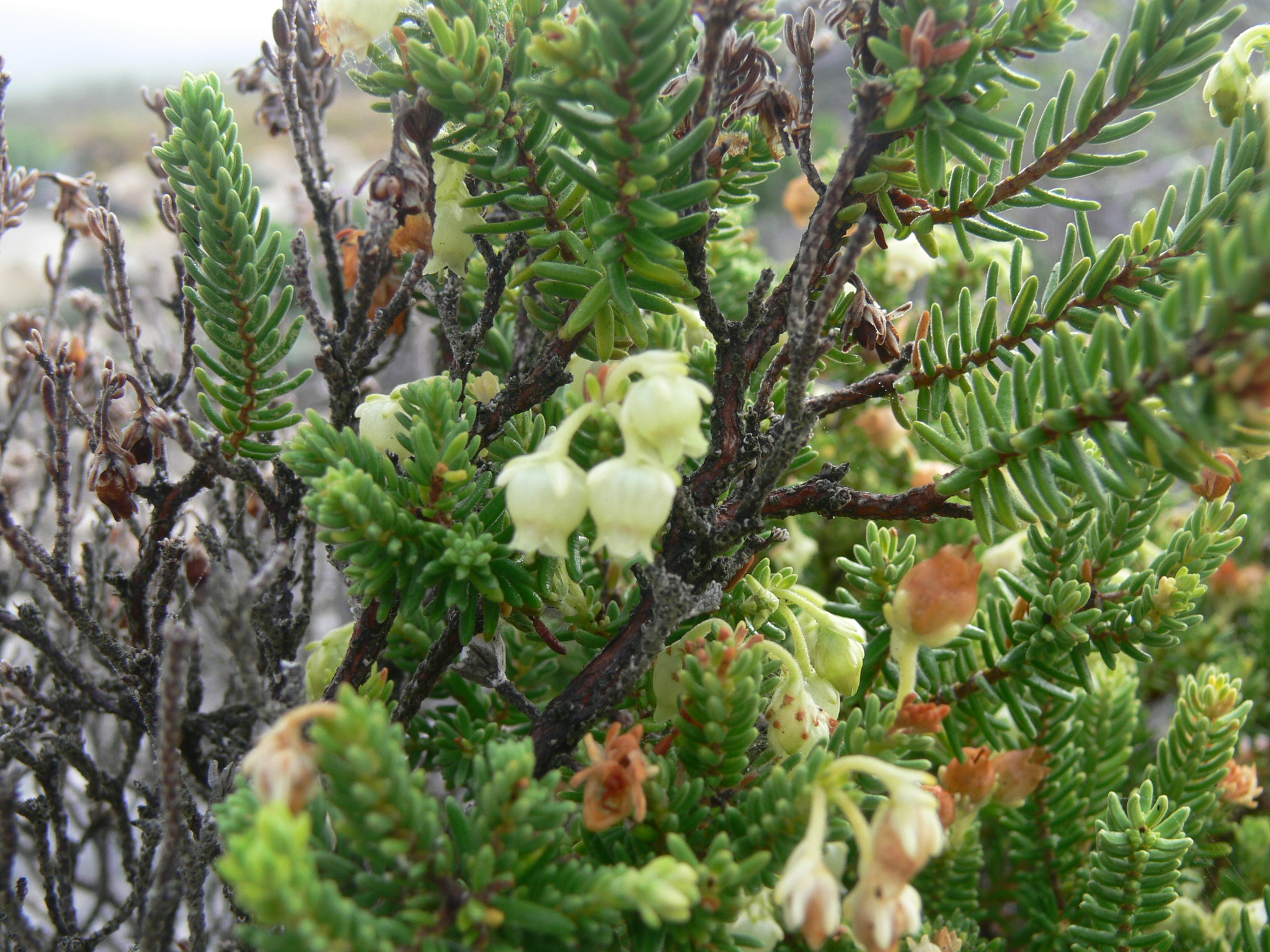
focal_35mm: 45
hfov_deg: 42.1
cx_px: 635
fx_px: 1651
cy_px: 476
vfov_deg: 32.2
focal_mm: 8.9
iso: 80
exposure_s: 1/125
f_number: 4.5
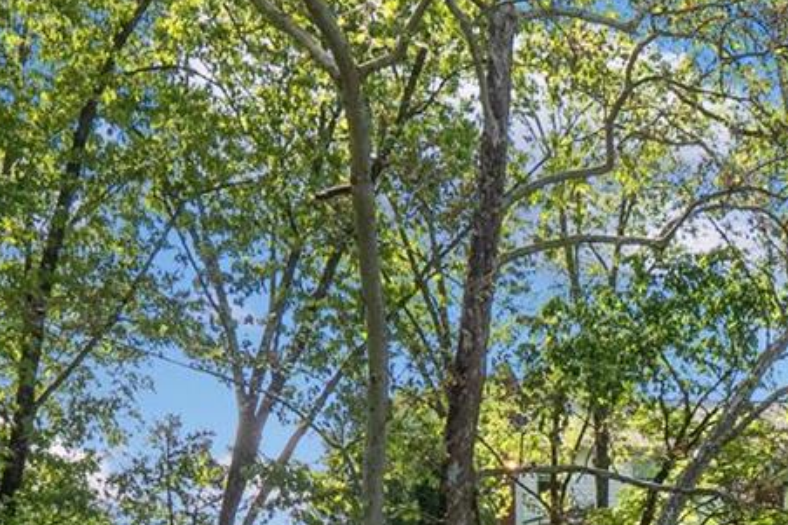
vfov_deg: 14.5
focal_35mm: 85
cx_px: 898
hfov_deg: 22.4
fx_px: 1860
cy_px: 891
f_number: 6.3
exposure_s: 1/400
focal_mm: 12
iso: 400
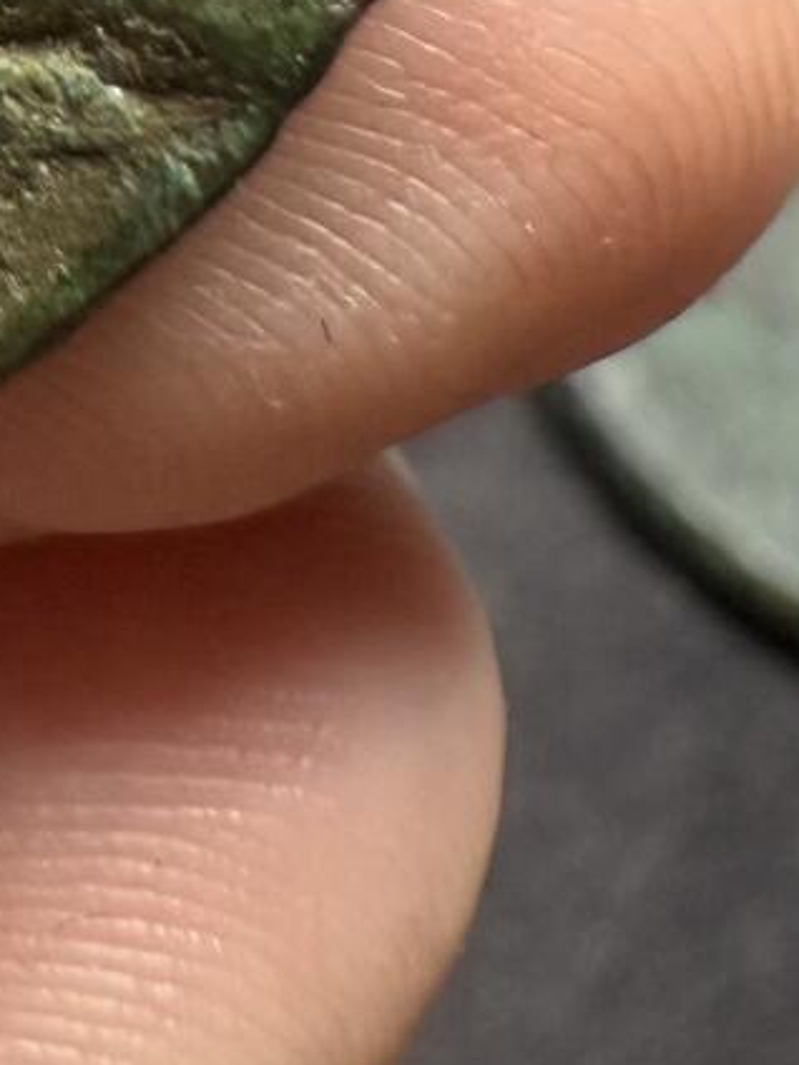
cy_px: -666
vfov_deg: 16.9
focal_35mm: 102
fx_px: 3139
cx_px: -653
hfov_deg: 13.1
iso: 250
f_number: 2.2
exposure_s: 1/99
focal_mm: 2.22
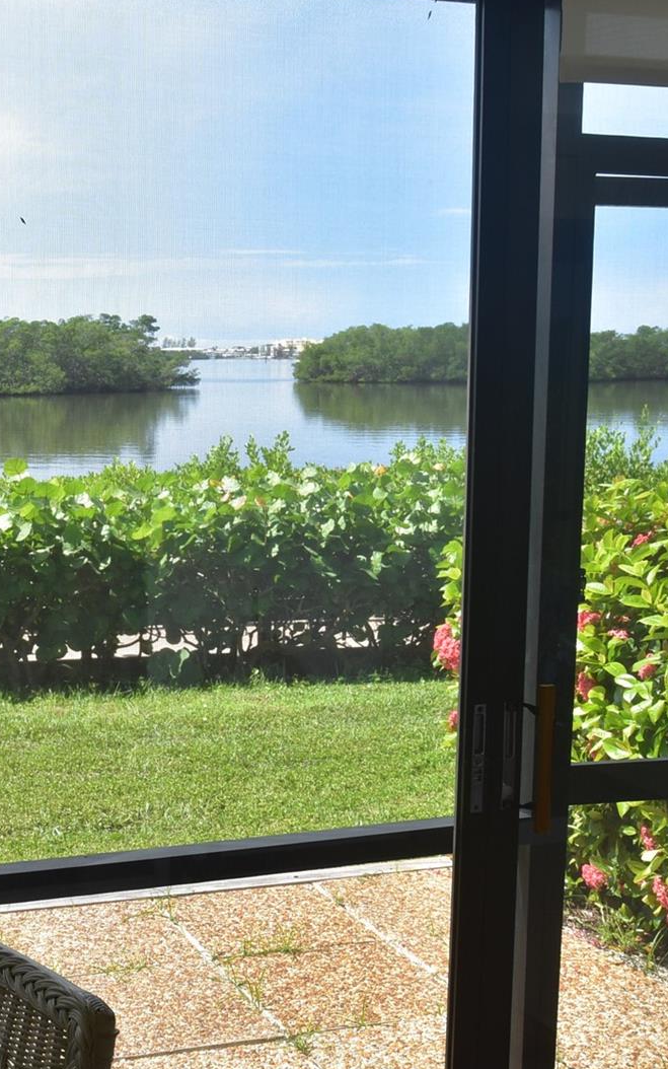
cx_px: 89
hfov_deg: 25.8
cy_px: 534
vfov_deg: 41.2
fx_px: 1420
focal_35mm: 49
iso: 400
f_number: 10
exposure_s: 1/200
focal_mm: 21
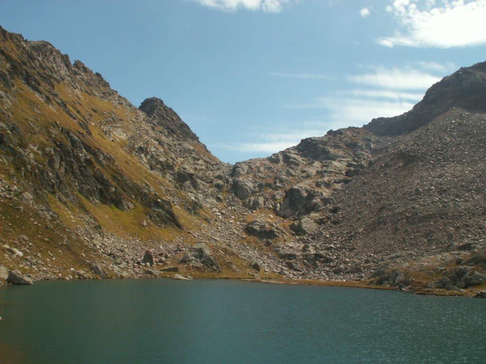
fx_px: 491
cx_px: 243
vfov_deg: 40.7
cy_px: 182
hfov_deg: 52.6
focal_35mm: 35
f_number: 7.1
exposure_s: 1/200
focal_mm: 5.86
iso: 50
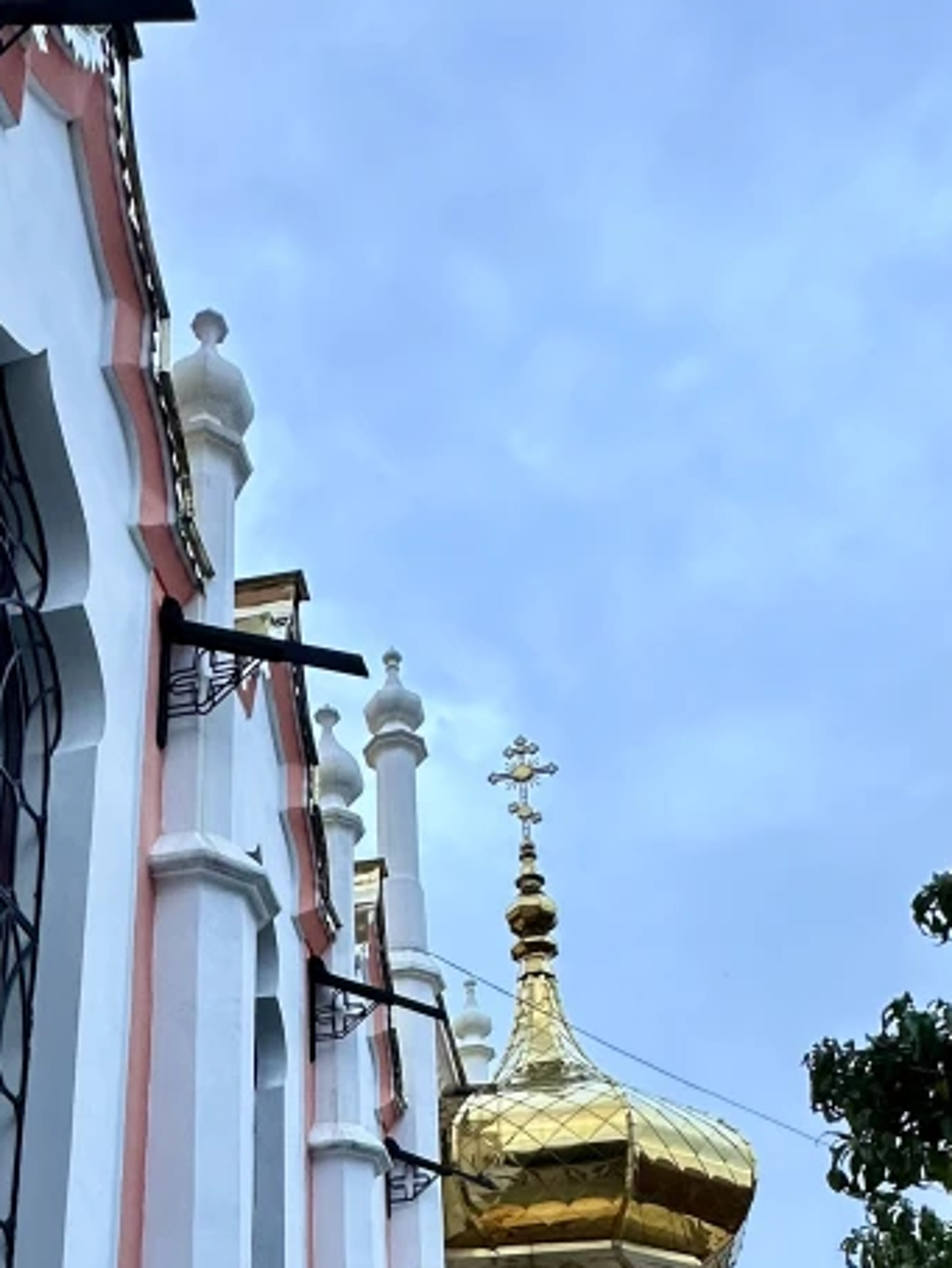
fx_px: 1355
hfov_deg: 38.2
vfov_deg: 44.5
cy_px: 1193
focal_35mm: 37
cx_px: 302
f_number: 2.2
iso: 125
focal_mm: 2.22
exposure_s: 1/99
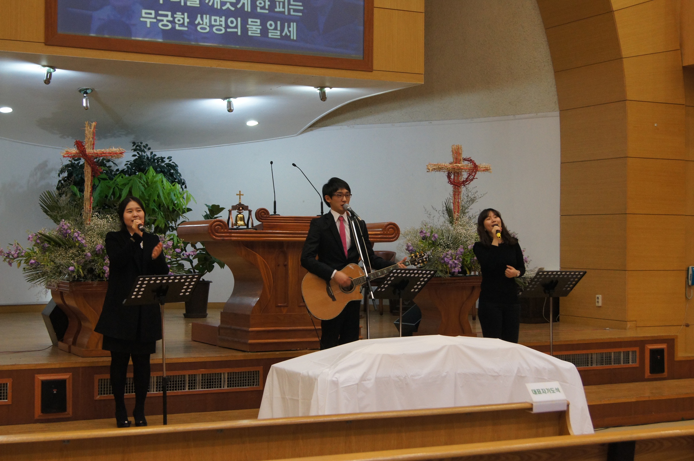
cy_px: 230
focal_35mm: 52
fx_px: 1011
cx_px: 347
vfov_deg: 25.7
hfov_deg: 37.9
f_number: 5
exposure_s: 1/50
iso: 1600
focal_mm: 35
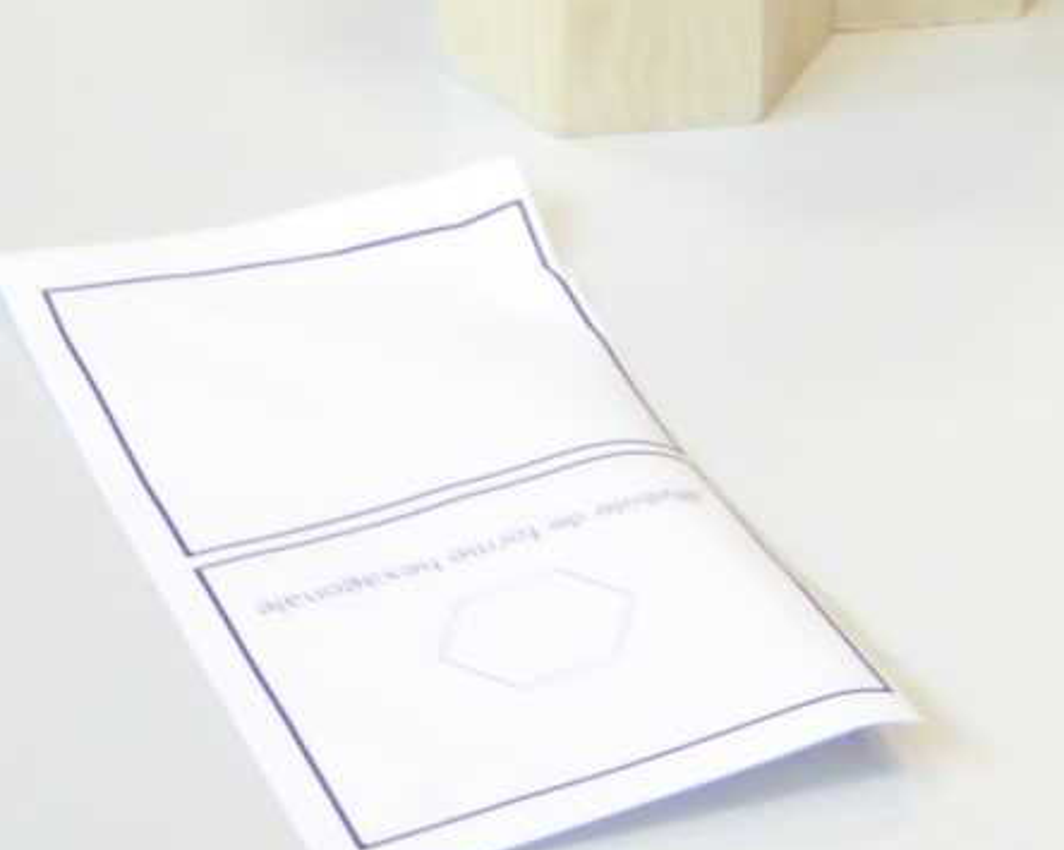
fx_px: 6643
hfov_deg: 9.0
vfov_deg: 7.1
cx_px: 1301
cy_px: -864
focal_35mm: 211
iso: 400
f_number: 4.1
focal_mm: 9
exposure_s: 1/50
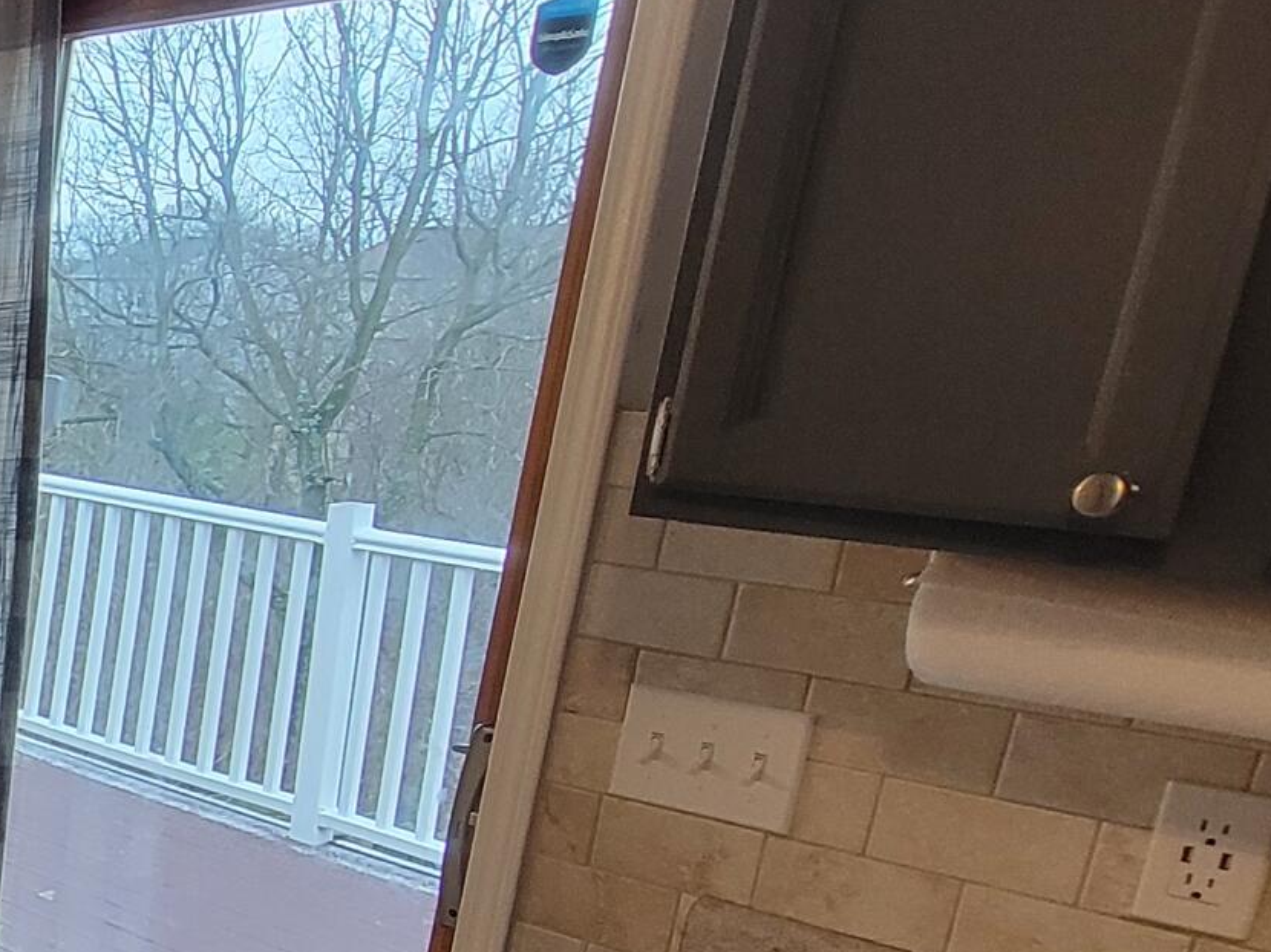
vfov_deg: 30.1
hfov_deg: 25.2
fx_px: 1725
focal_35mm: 47
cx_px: -812
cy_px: 774
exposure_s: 1/60
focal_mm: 2.2
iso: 250
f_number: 2.2
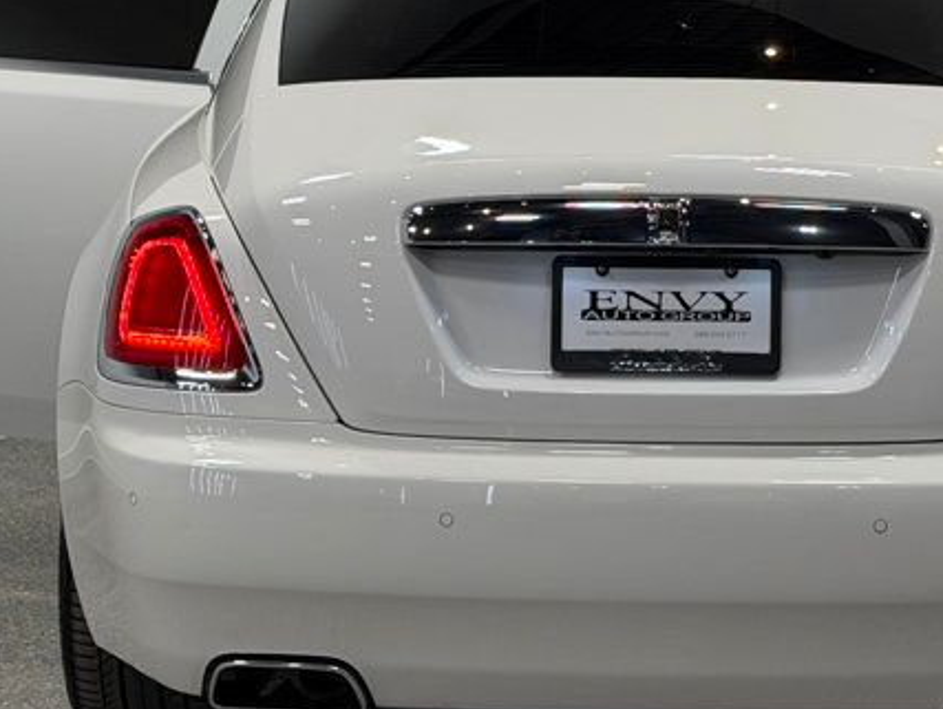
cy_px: 203
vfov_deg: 12.9
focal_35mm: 115
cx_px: 663
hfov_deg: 17.0
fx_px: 3135
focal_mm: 6.76
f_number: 1.78
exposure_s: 1/503
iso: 64
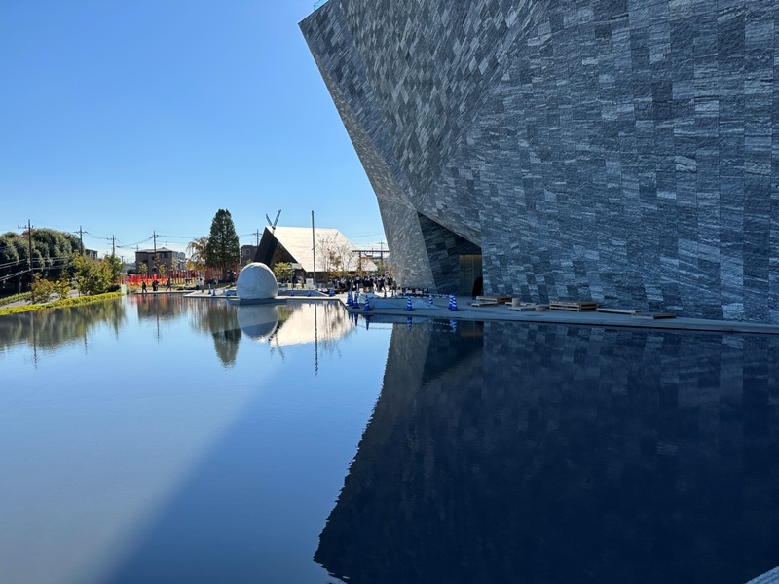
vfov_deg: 56.8
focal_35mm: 24
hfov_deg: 71.6
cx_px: 390
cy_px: 292
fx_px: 540
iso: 80
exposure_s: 1/5263
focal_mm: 6.86
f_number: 1.78
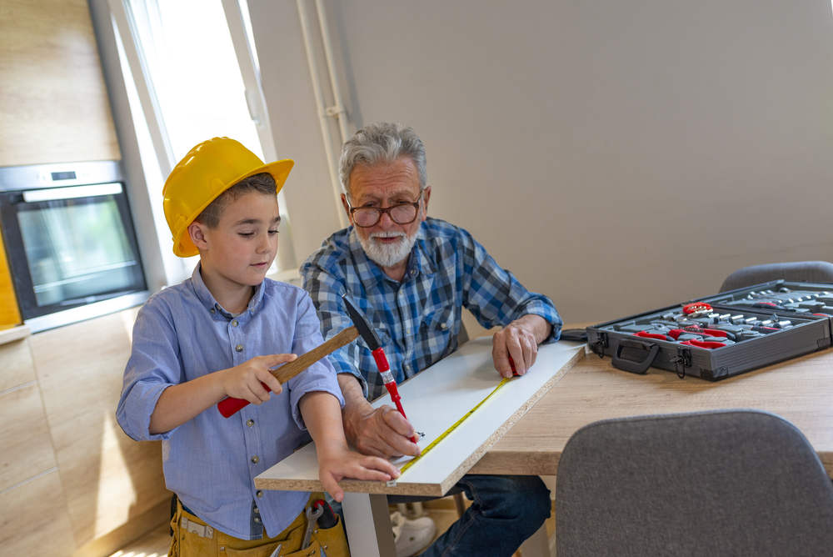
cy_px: 278
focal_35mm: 35
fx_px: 810
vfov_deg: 37.9
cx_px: 416
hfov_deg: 54.4
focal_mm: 35
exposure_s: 1/200
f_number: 3.2
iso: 400
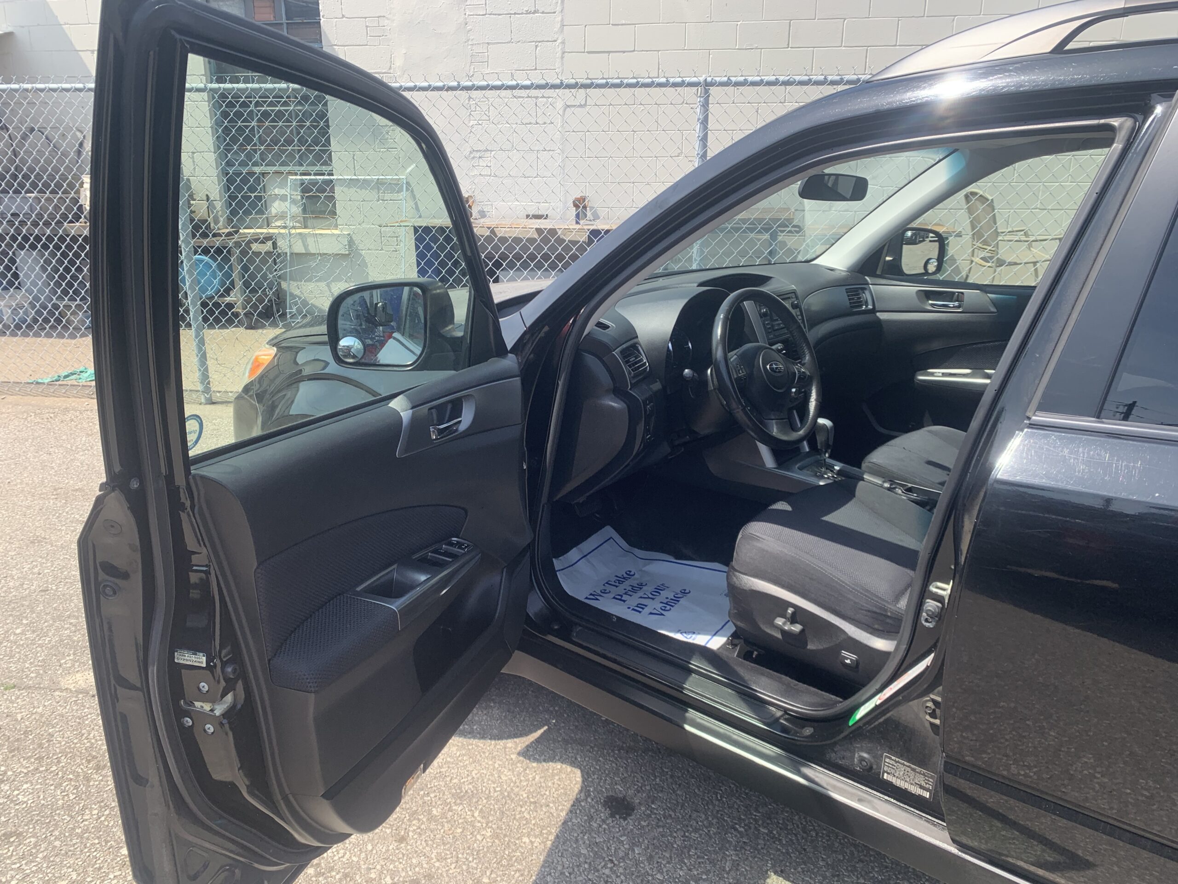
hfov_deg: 67.3
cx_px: 589
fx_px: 885
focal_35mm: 26
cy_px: 442
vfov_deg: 53.1
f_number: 1.8
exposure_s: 1/771
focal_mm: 4.25
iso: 25
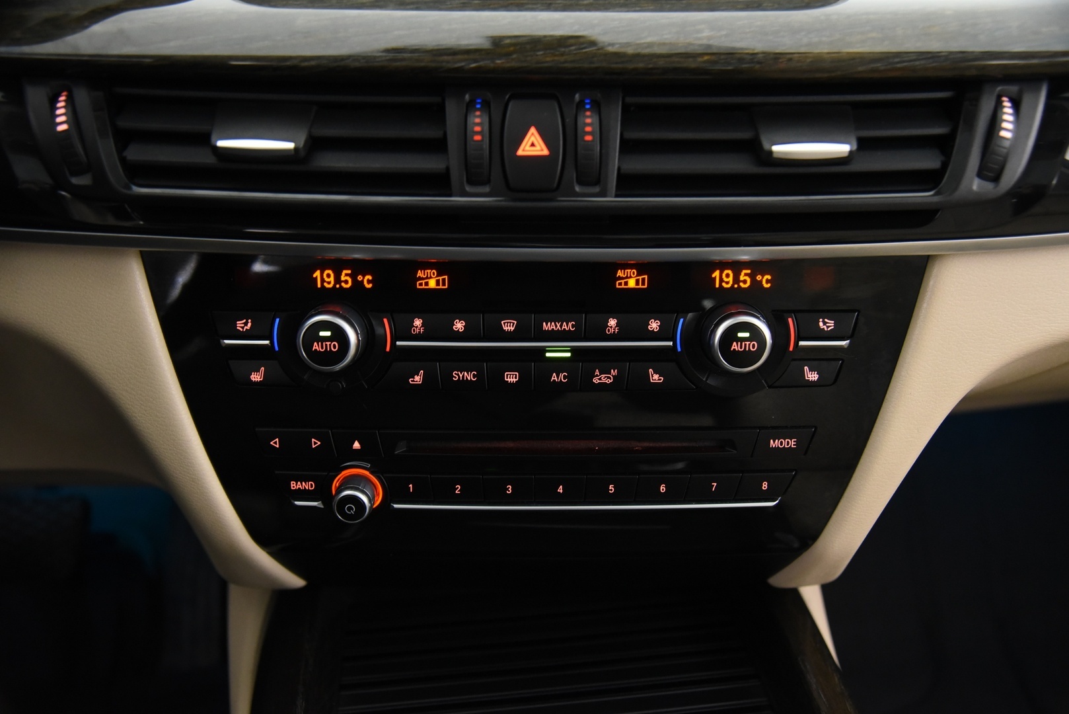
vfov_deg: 37.9
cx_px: 534
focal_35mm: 35
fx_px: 1040
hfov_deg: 54.4
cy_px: 357
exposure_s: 1/20
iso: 4000
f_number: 4
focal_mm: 35
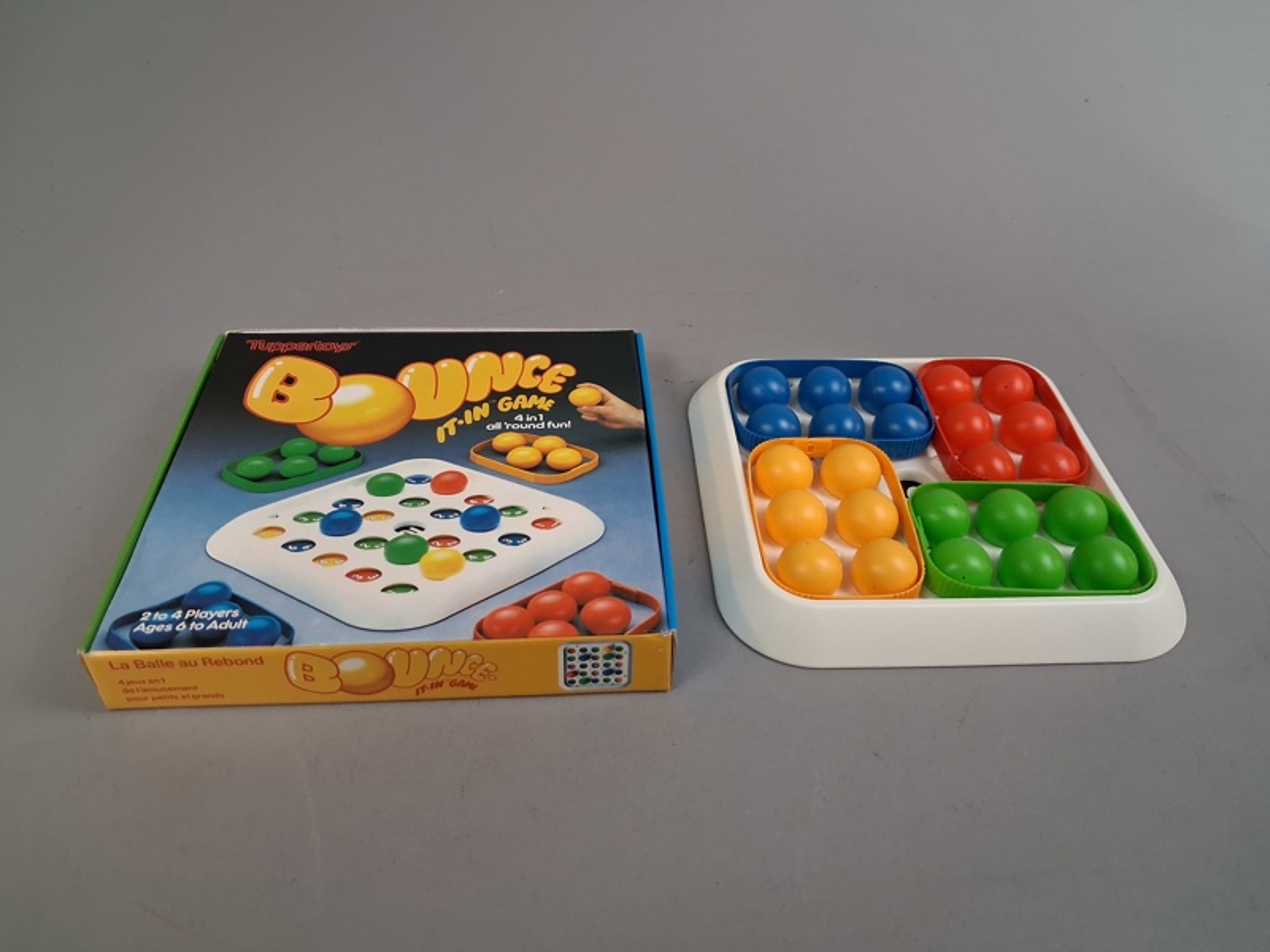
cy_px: 476
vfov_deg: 51.4
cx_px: 635
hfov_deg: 65.3
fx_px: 991
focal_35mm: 27
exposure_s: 1/100
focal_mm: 4
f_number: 1.8
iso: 400
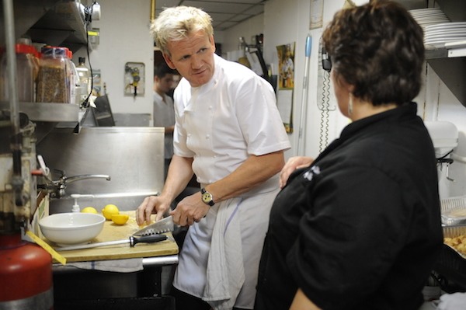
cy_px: 155
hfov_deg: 46.4
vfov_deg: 31.8
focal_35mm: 42
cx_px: 233
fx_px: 543
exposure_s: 1/250
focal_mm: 42
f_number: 2.8
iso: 4000
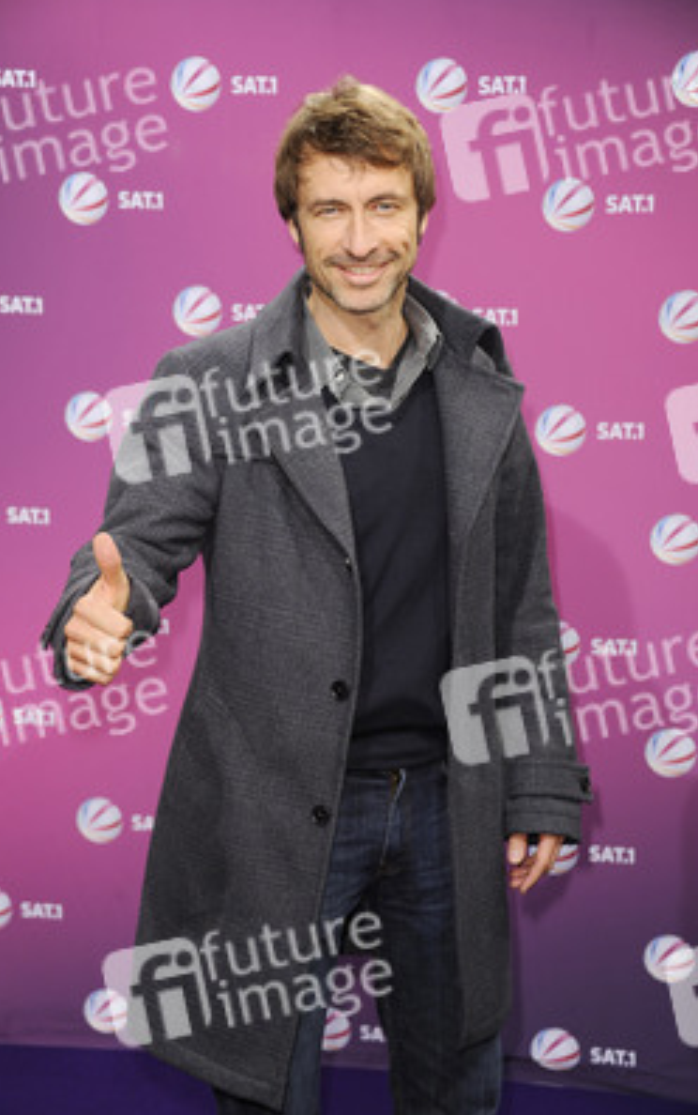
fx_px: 2188
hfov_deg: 18.1
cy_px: 558
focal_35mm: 72
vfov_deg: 28.6
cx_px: 329
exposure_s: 1/160
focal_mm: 70
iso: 800
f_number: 5.6
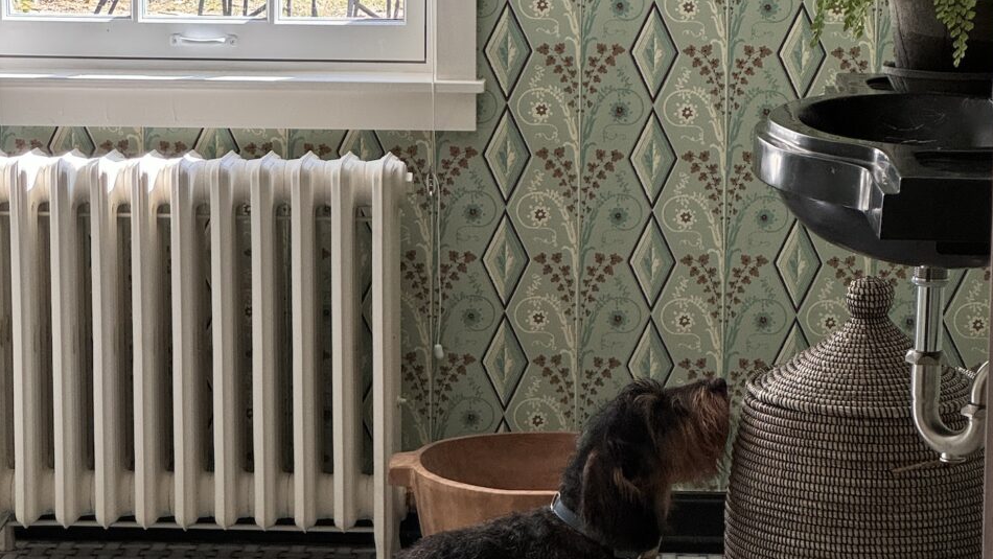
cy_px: 233
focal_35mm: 113
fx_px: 2976
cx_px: 500
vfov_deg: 10.7
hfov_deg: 18.9
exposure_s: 1/99
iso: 160
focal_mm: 9
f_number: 2.8
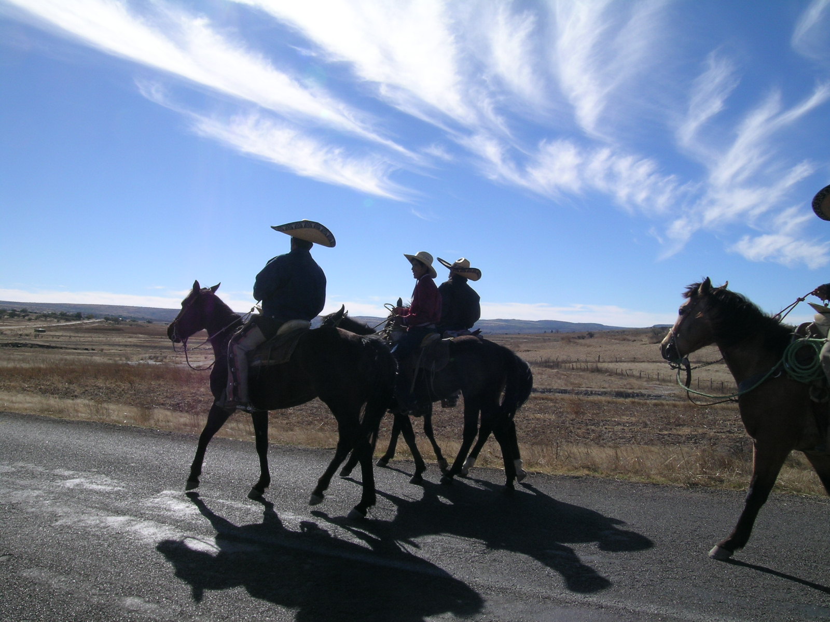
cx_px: 415
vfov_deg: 49.7
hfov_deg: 63.4
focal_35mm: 28
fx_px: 671
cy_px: 311
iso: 50
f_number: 7.9
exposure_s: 1/313
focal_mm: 5.8
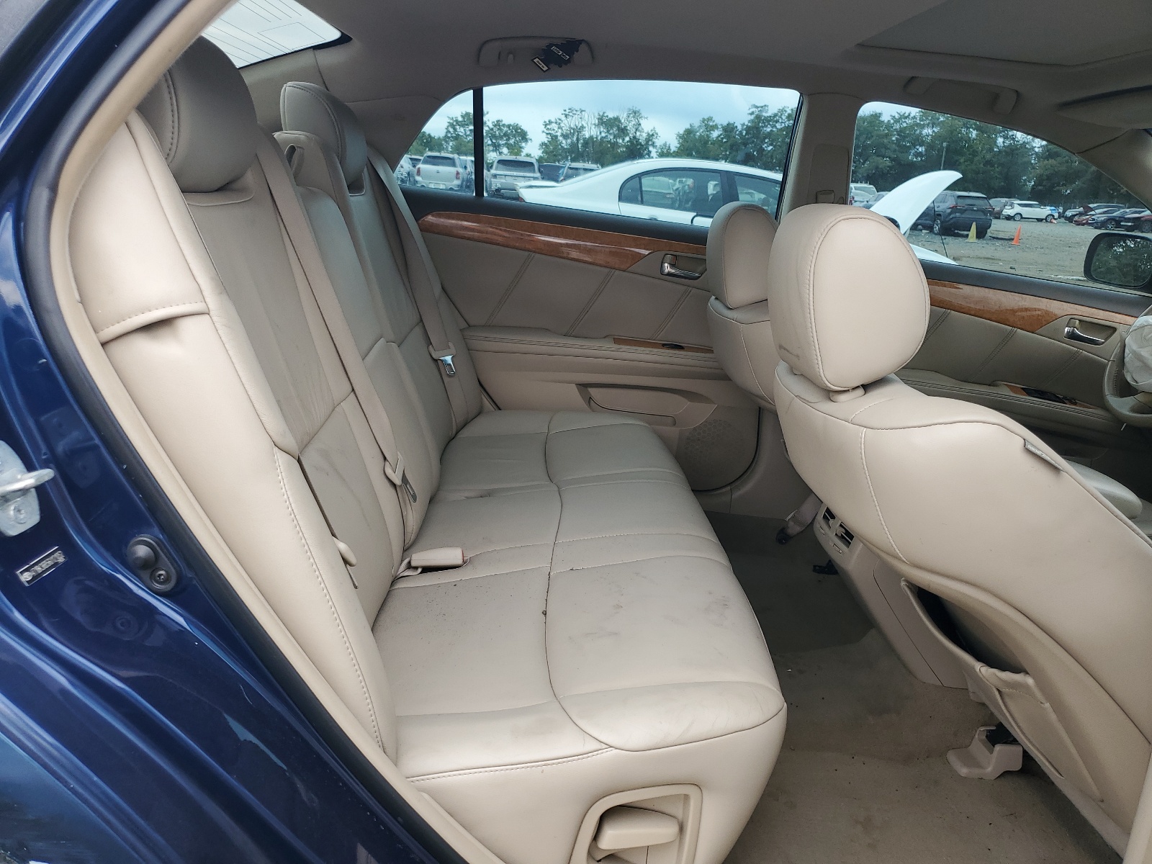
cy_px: 432
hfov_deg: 67.3
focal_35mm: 26
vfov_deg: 53.1
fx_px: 865
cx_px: 576
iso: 50
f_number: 1.5
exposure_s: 1/250
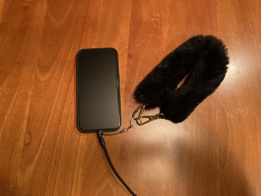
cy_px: 98
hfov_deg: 63.4
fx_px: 211
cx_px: 130
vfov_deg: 49.7
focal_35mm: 28
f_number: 1.8
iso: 400
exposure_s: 1/25
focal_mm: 3.99
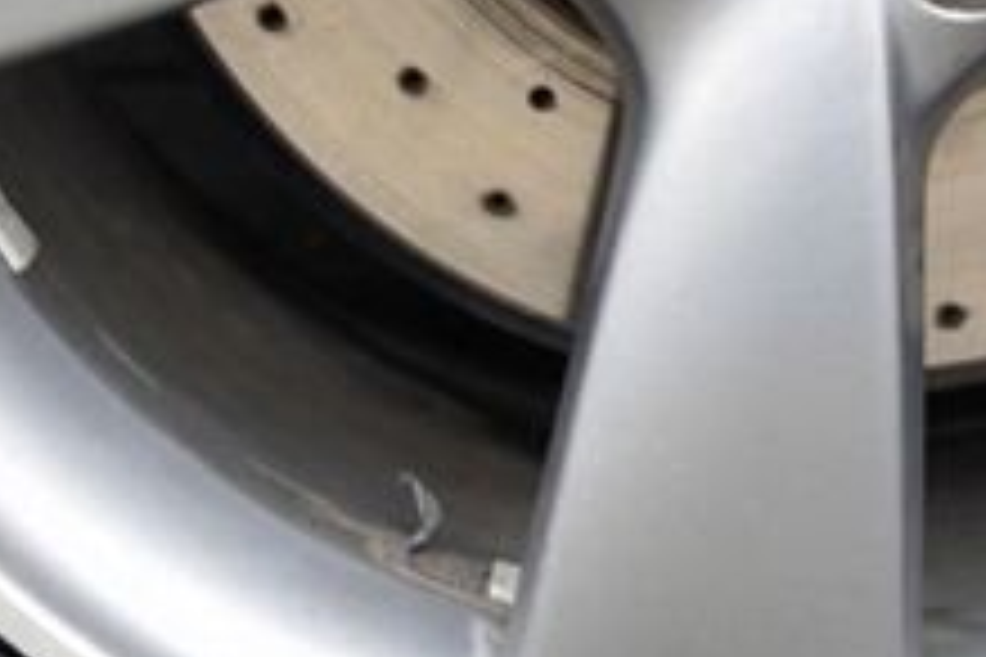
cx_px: 851
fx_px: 3588
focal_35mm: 131
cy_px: -232
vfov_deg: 10.2
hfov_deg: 15.5
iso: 100
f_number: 3.2
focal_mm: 28
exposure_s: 1/40
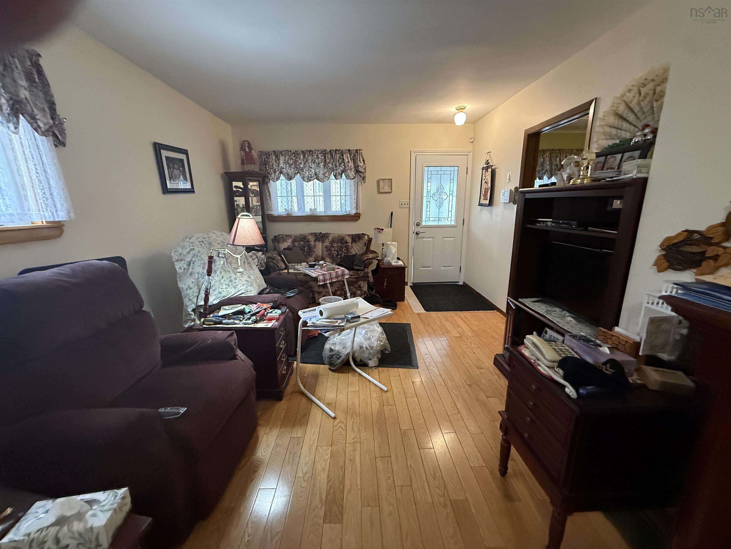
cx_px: 366
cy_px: 274
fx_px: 296
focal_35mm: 14
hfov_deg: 102.1
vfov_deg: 85.7
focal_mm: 2.22
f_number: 2.2
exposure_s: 1/60
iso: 640
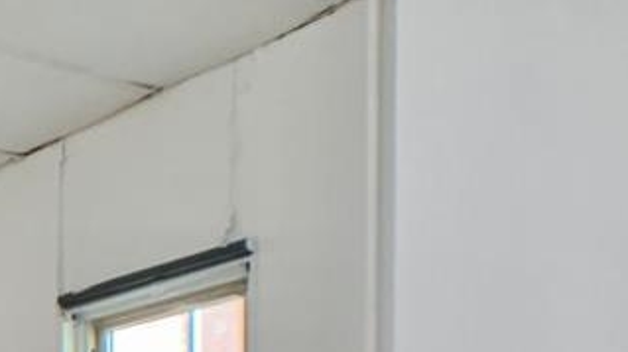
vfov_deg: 12.2
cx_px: -293
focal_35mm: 91
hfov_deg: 20.4
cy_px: 629
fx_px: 1514
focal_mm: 4.25
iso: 250
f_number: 1.8
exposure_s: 1/60
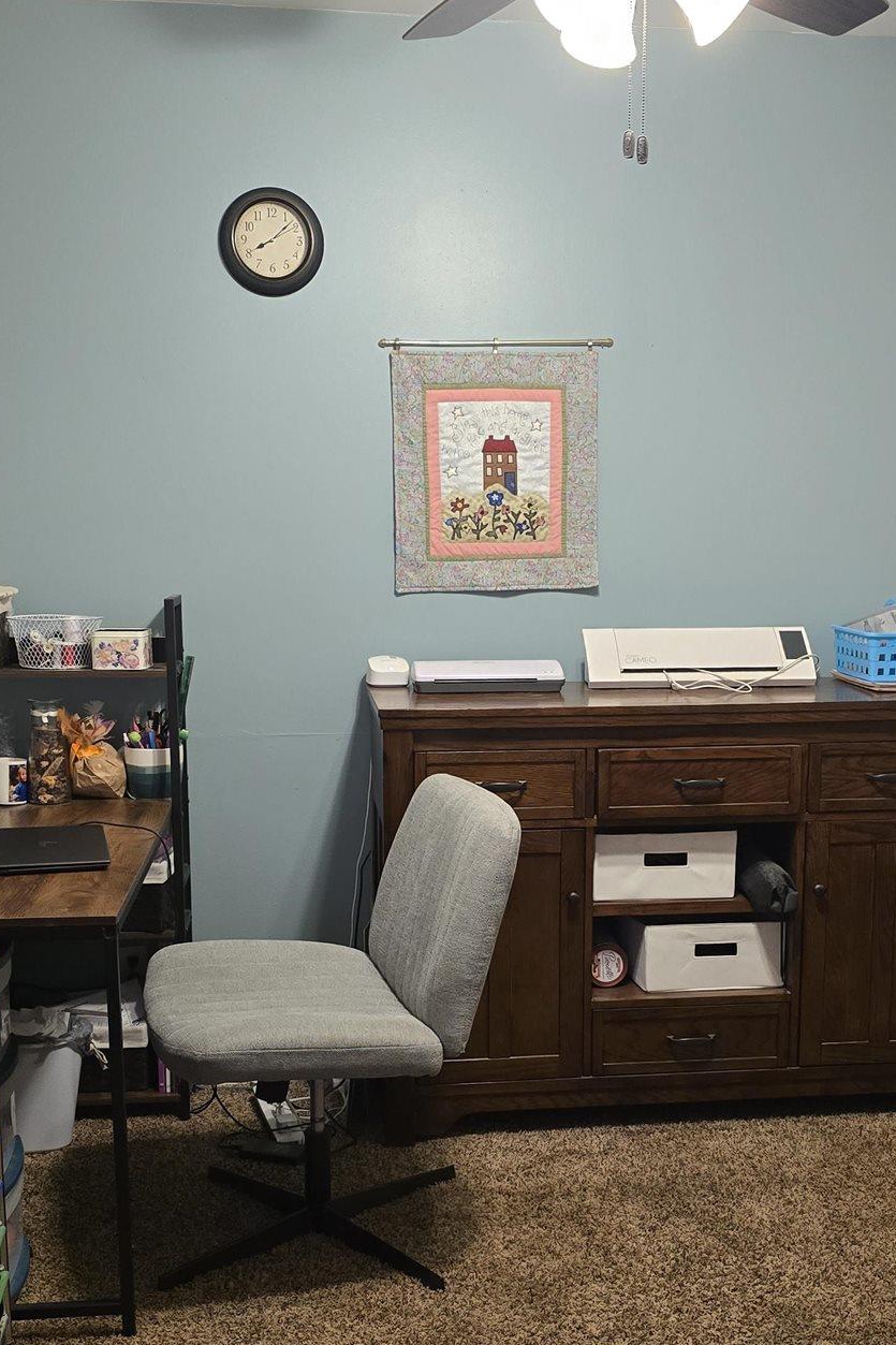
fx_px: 1643
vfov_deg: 44.3
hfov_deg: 30.5
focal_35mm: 44
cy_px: 806
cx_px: 506
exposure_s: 1/120
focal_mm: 6.3
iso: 640
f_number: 1.7
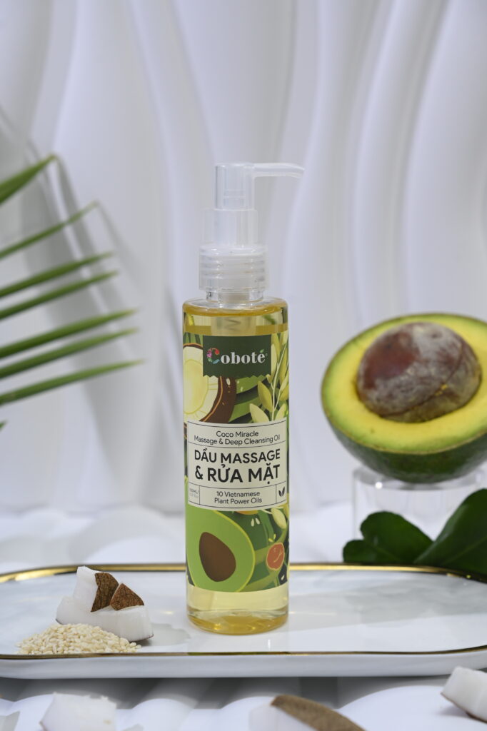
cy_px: 366
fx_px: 1523
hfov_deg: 18.2
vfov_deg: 27.0
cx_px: 244
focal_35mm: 75
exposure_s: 1/125
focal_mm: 75
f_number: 5.6
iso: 320
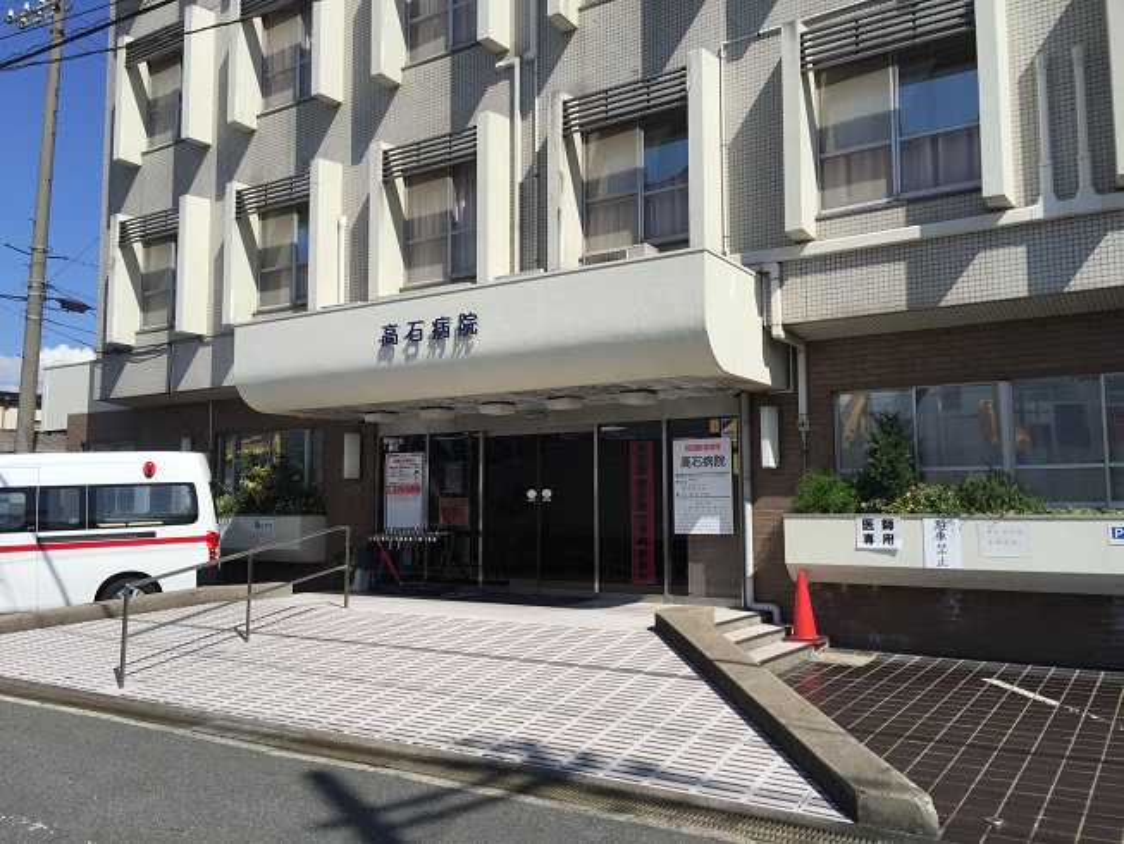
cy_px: 422
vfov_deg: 48.2
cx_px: 562
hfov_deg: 61.7
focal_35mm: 29
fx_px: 942
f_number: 2.2
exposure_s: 1/3597
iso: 32
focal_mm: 4.15
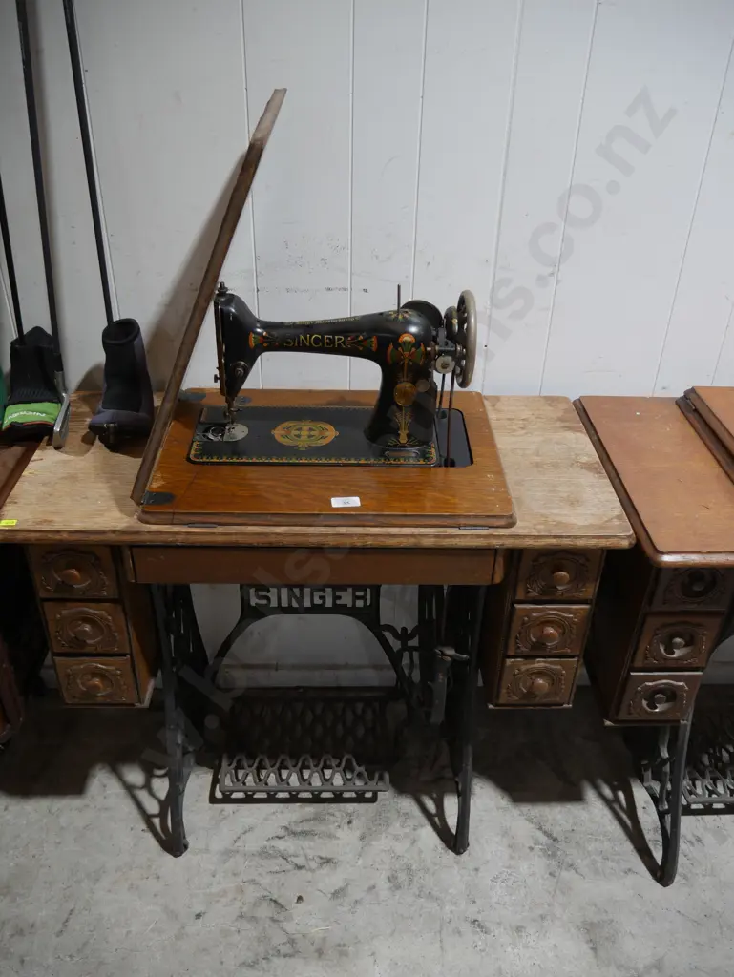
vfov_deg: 63.4
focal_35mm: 28
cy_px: 488
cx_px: 367
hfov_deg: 49.8
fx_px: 791
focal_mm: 14
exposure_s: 1/60
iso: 250
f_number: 3.5
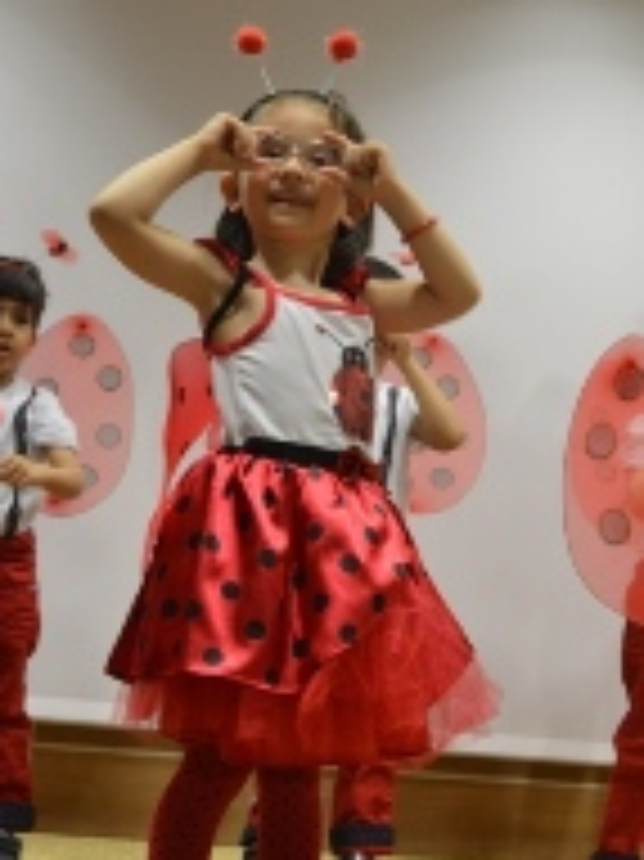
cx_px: 437
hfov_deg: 22.8
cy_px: 554
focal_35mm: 64
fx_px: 1592
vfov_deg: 30.1
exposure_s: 1/40
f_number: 5
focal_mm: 19
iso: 400
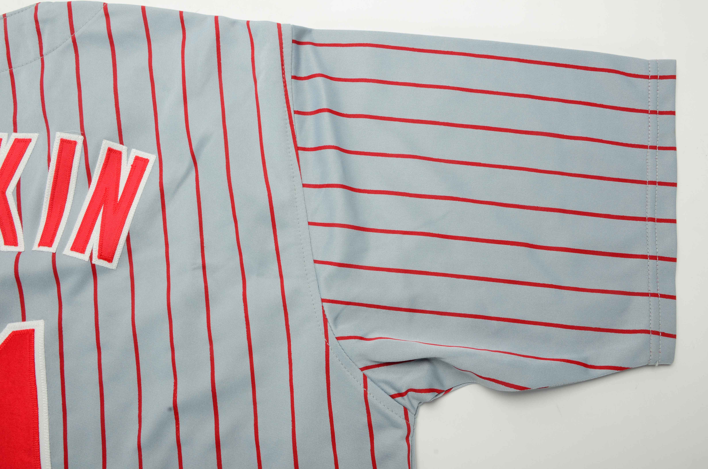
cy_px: 234
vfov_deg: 36.7
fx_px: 707
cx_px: 354
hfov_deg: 53.2
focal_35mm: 36
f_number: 16
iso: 200
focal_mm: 24
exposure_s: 1/160
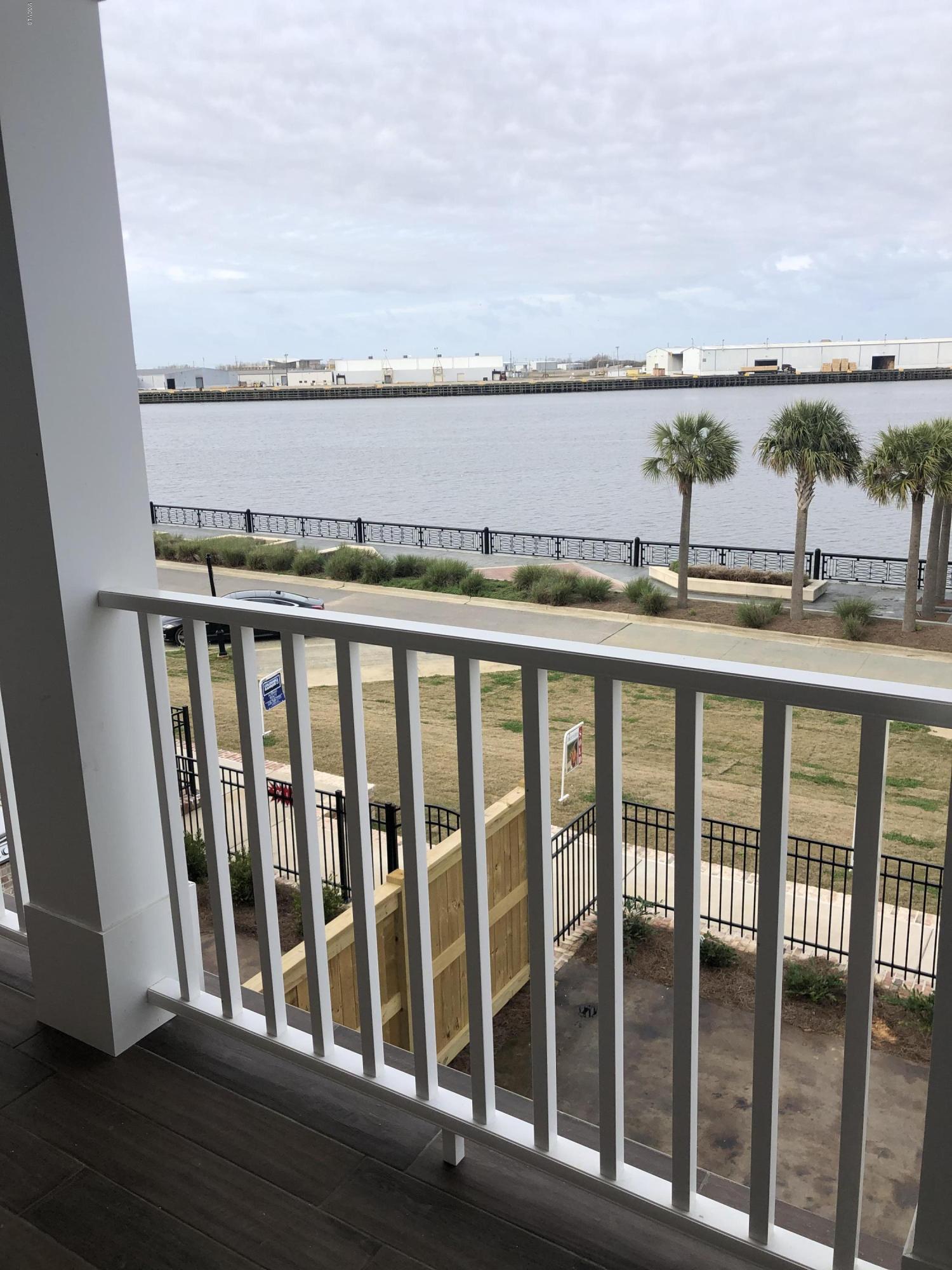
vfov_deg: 63.4
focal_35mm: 28
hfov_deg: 49.7
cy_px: 635
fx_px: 1027
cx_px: 476
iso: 20
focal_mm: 4
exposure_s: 1/1156
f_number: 1.8
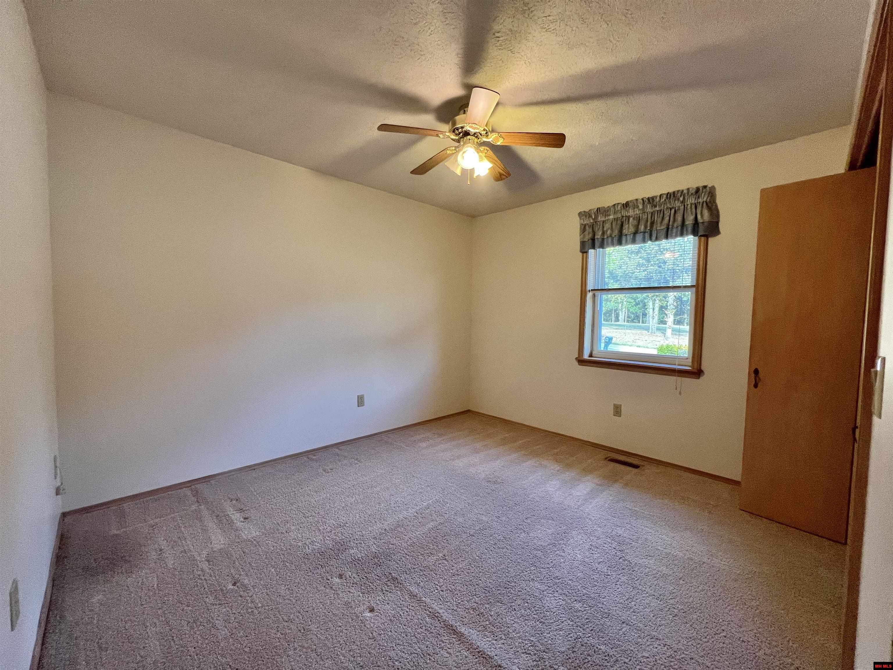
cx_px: 446
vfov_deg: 89.9
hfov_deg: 106.2
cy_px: 335
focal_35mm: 13
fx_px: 335
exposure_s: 1/120
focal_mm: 1.57
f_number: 1.8
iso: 160
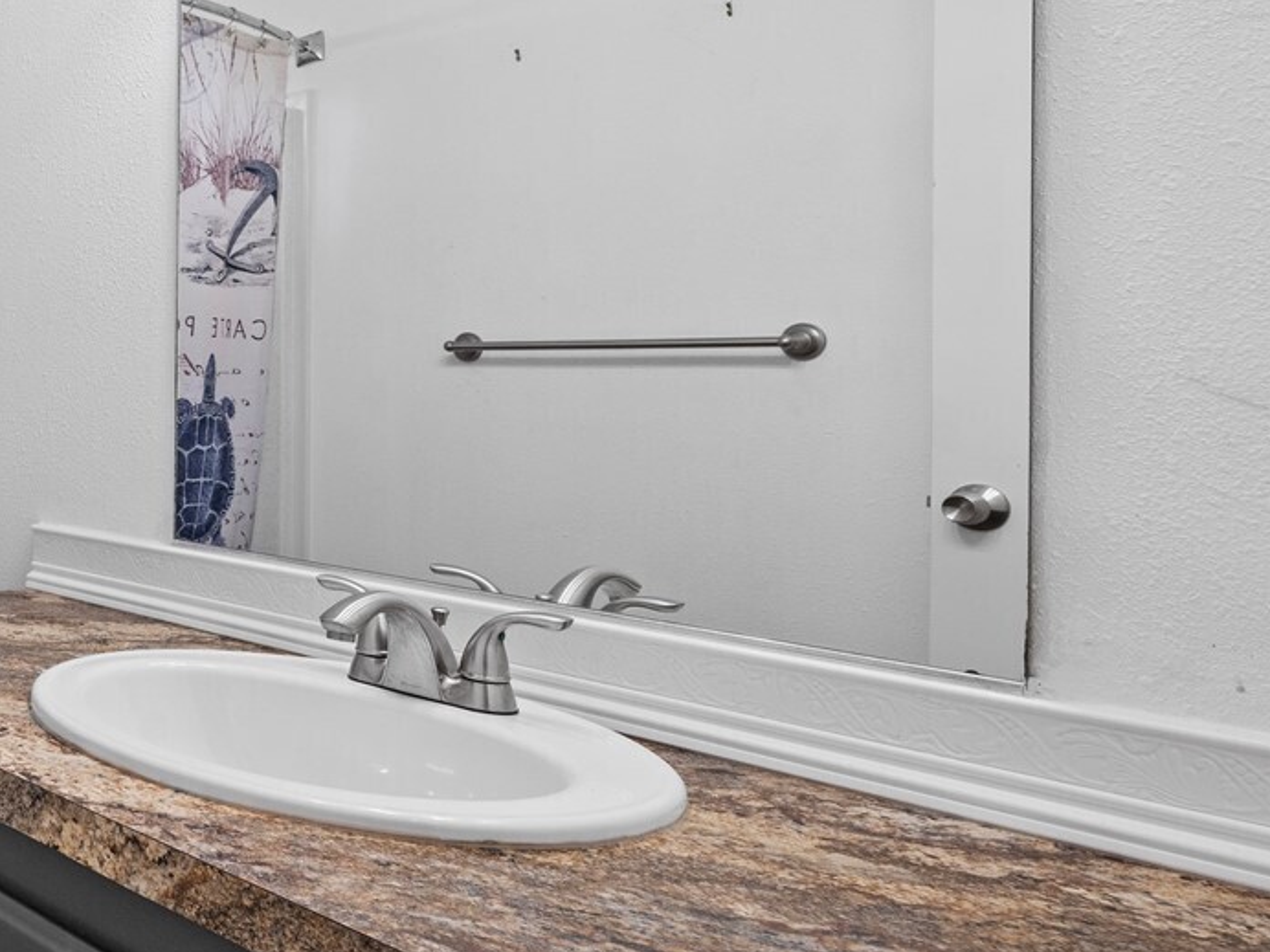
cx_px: -236
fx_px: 1211
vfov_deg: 42.6
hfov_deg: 40.2
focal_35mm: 33
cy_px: 359
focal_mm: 14
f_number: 8
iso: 400
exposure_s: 1/13
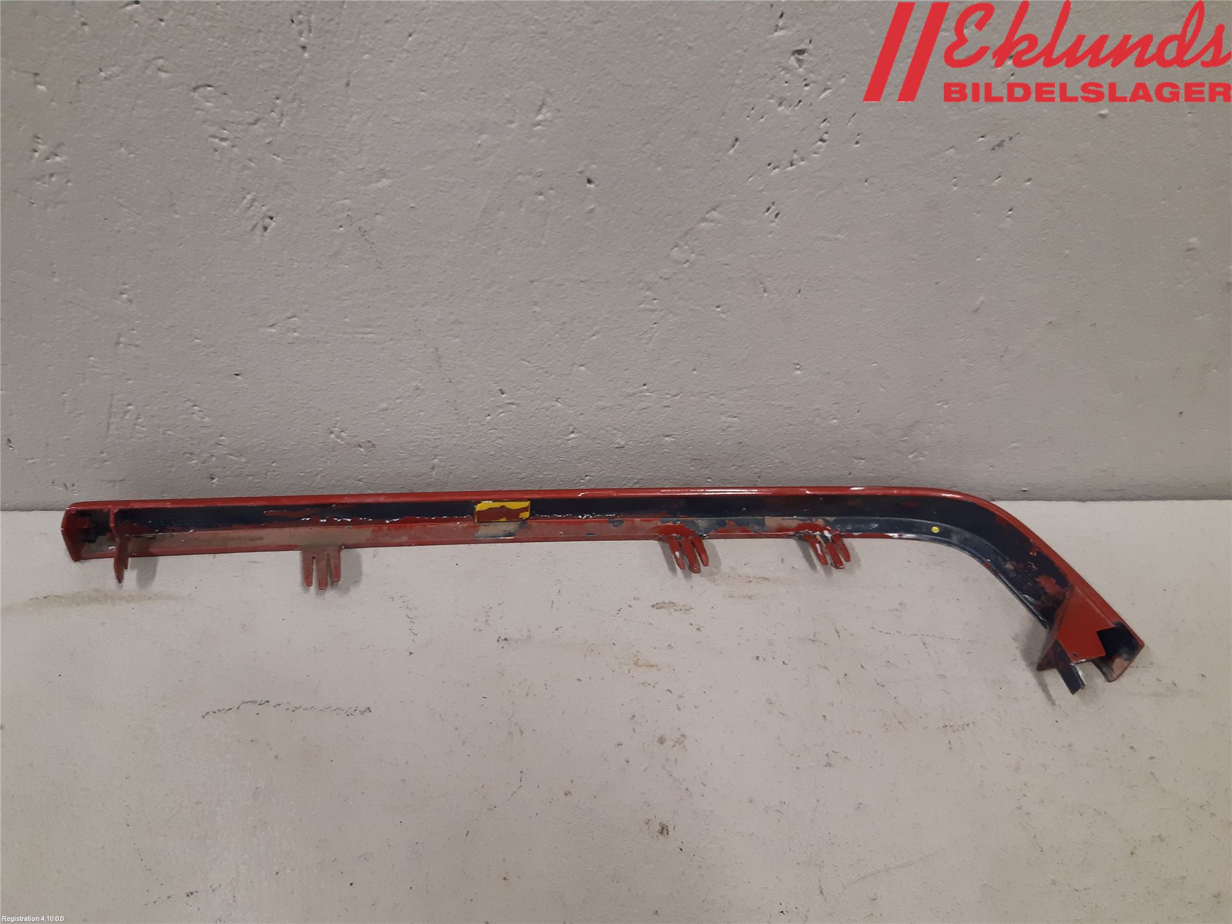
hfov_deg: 67.3
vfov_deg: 53.1
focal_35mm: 26
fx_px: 925
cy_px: 462
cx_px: 616
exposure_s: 1/60
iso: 160
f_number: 1.7
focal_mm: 3.93
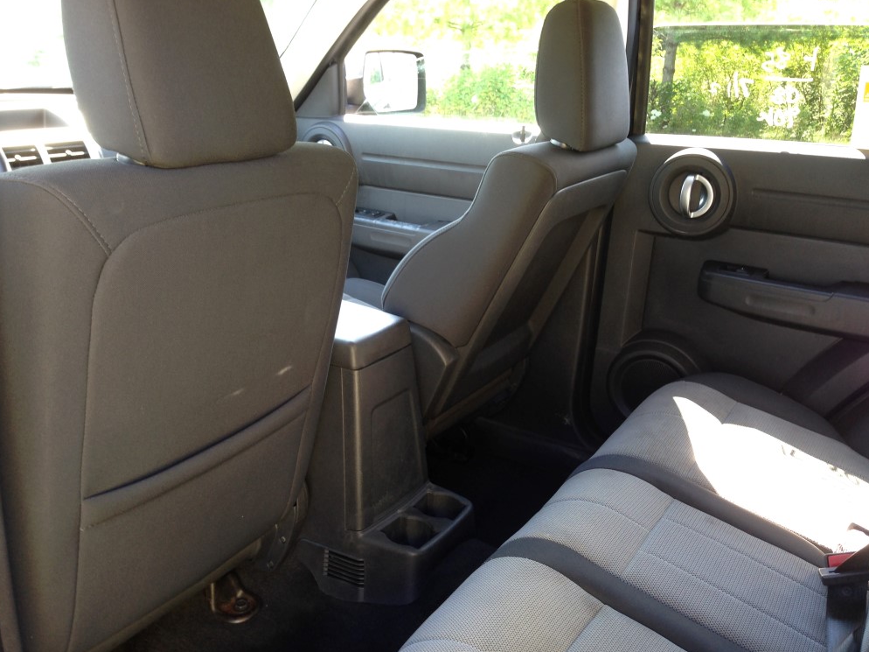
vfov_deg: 41.8
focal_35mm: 34
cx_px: 441
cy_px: 333
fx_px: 853
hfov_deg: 54.0
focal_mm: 4.12
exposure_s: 1/24
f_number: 2.4
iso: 50
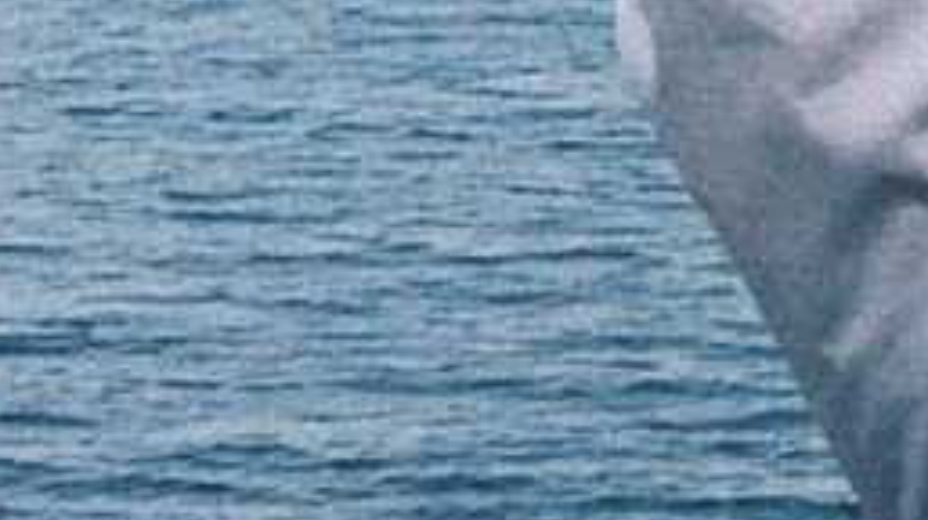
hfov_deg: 7.9
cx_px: 2210
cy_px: -61
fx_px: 6195
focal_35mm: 252
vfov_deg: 4.8
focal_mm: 4.15
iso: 40
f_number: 2.2
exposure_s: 1/100
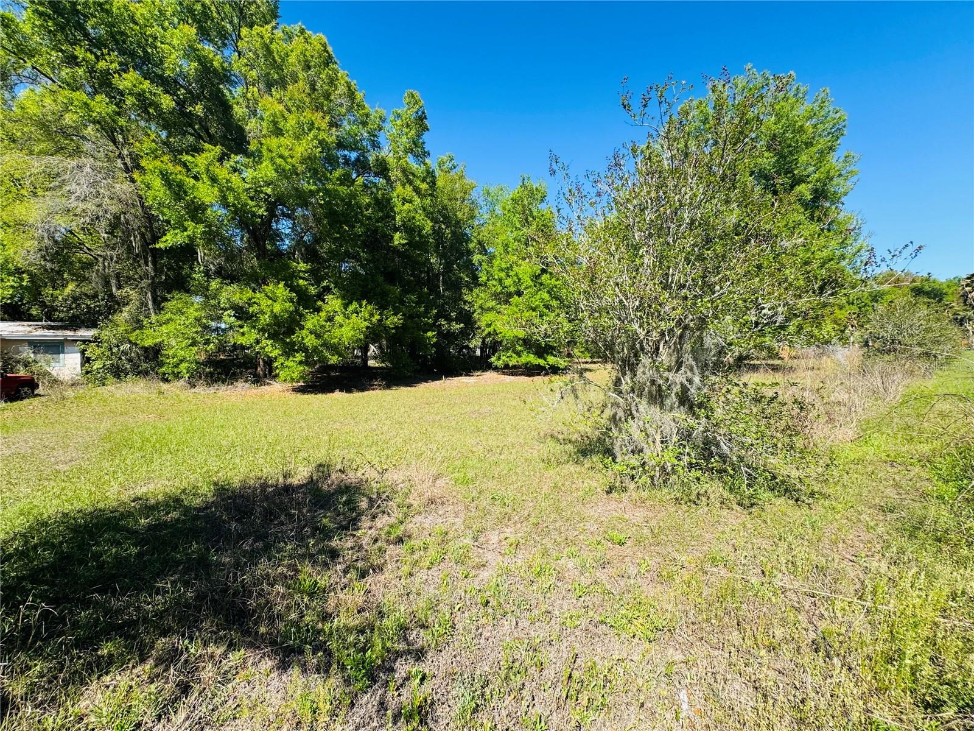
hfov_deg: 102.1
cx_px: 487
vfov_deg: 85.7
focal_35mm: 14
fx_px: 394
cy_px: 366
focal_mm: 2.22
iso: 40
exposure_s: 1/889
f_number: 2.2
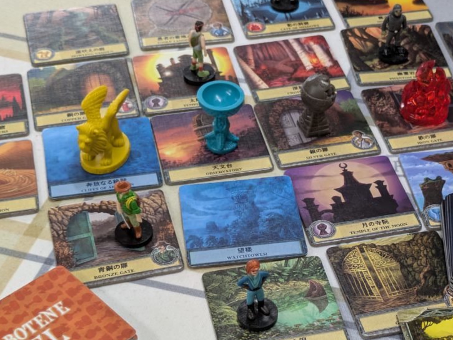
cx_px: 259
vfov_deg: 20.4
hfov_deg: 27.0
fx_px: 943
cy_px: 227
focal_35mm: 72
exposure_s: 1/40
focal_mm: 5.43
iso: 43
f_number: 1.89
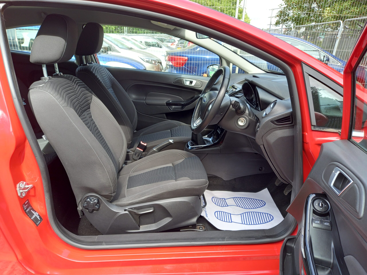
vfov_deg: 54.9
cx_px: 184
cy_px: 138
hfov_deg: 69.4
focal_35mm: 25
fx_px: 265
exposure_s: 1/100
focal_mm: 4.6
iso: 50
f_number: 2
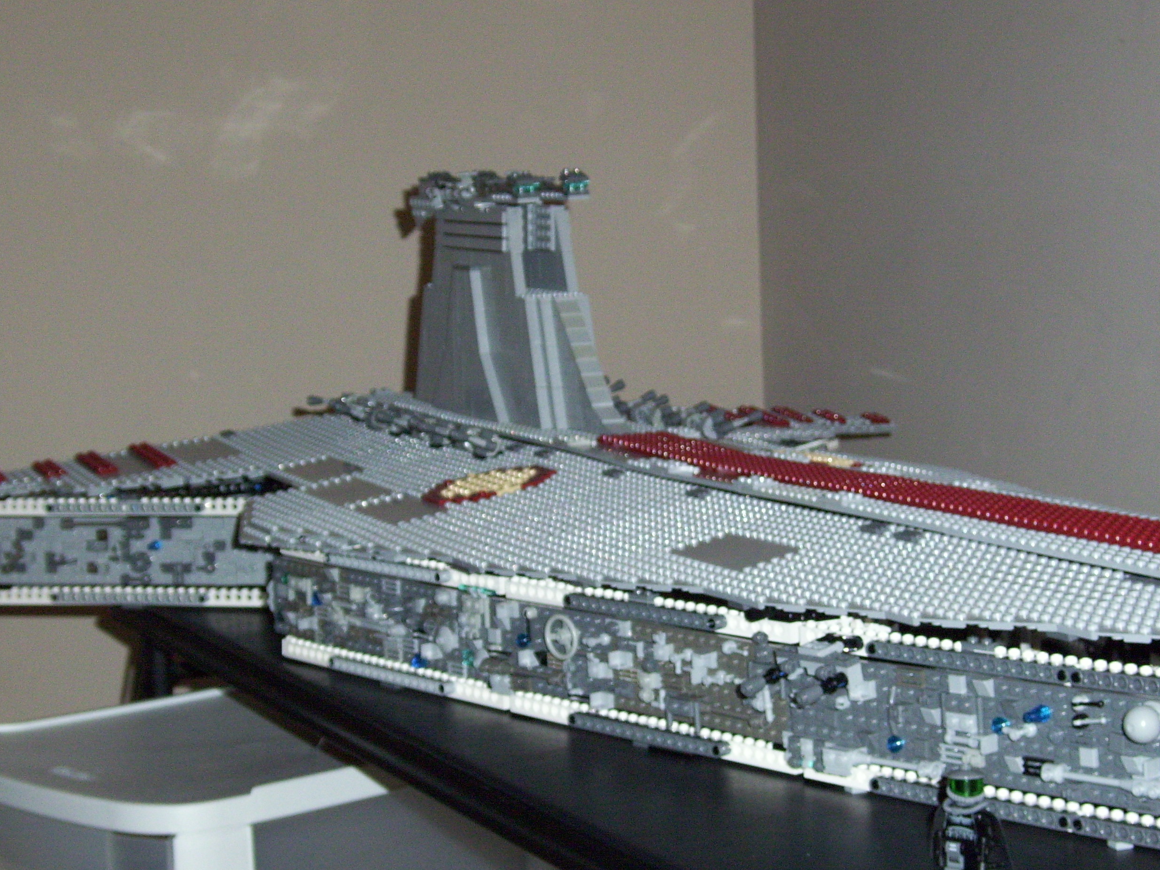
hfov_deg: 27.4
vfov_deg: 20.7
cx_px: 663
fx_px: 2379
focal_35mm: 71
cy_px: 512
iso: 200
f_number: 4
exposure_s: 1/40
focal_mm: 8.8
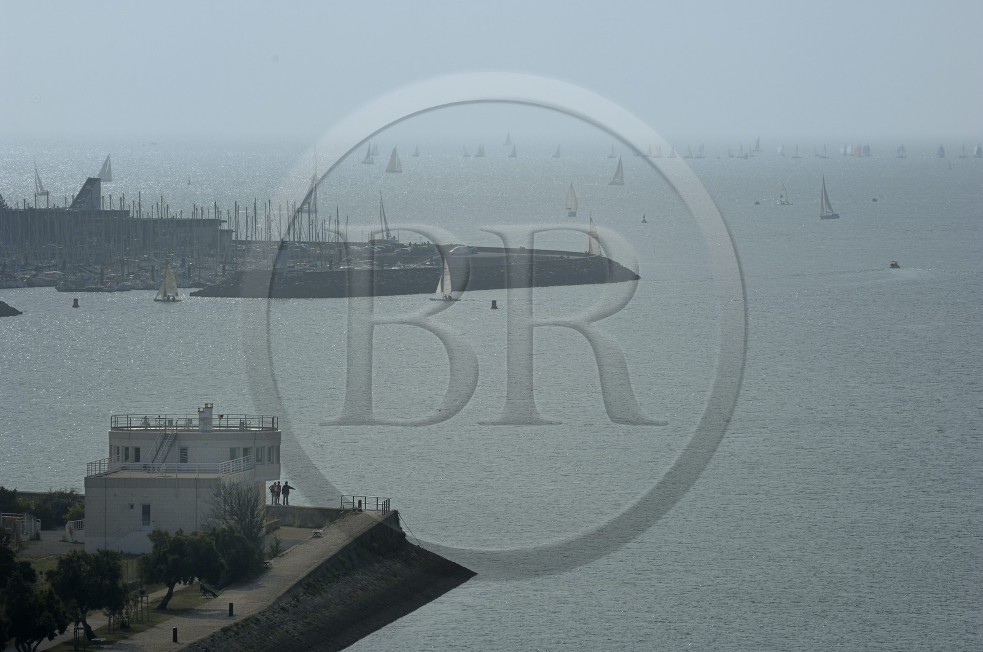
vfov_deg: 4.6
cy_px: 326
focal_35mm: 300
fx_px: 8180
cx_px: 492
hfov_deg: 6.9
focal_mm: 200
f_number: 11
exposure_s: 1/320
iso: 100
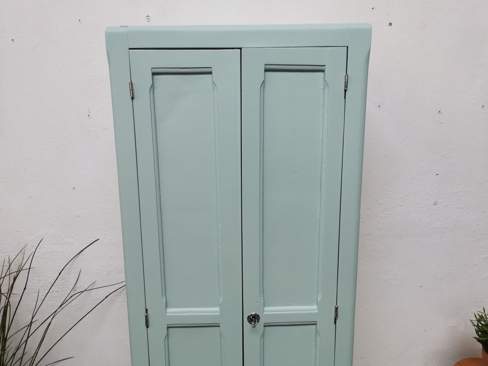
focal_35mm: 27
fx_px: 381
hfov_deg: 65.3
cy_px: 183
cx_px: 244
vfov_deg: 51.4
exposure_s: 1/100
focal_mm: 5.58
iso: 100
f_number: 1.8
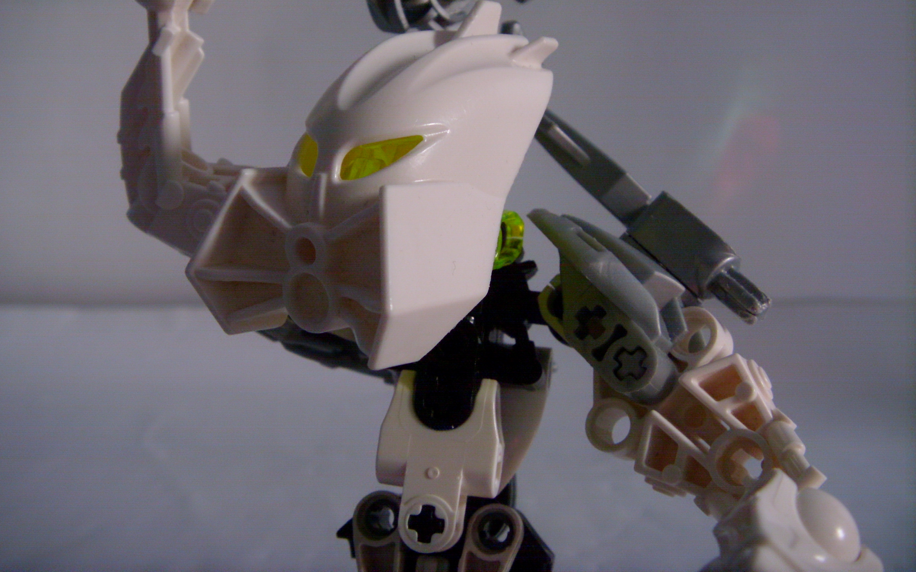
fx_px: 824
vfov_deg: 38.2
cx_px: 457
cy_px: 228
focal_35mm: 33
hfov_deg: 58.1
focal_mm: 6.3
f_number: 3.5
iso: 100
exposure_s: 1/17
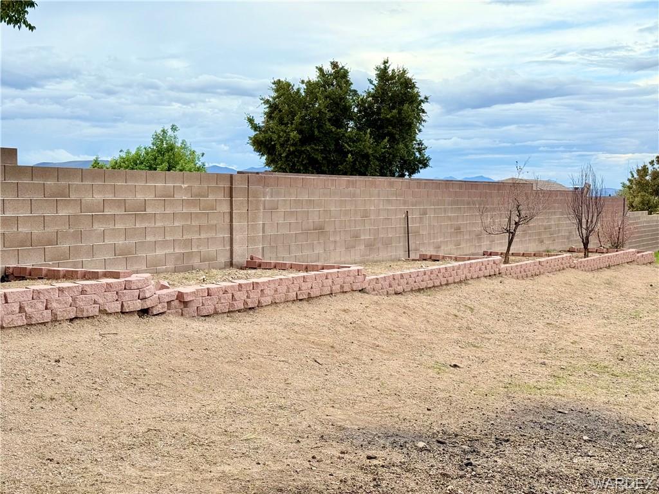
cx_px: 330
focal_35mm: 48
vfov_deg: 30.3
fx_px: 914
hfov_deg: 39.7
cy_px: 247
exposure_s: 1/1070
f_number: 1.78
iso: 64
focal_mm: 6.76
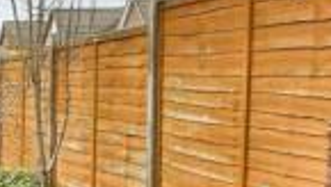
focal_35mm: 71
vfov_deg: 17.1
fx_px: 624
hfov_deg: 20.8
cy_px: 106
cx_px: -261
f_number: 7.1
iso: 500
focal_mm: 10
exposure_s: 1/200
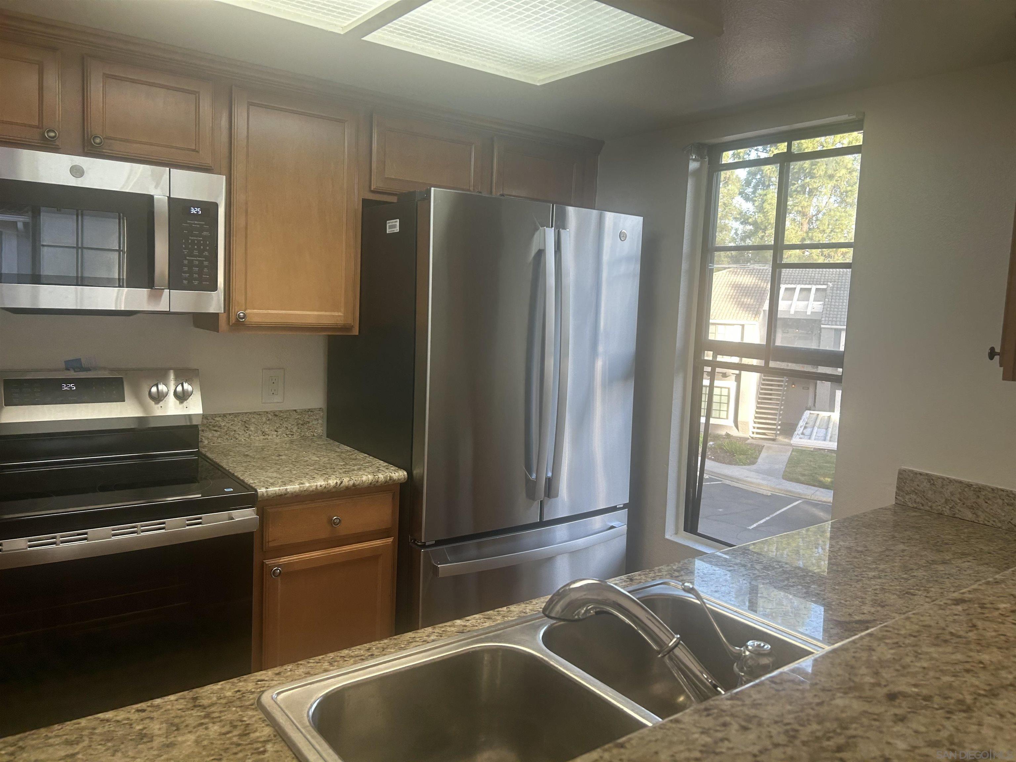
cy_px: 381
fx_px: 763
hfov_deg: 67.3
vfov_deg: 53.1
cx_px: 508
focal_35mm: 26
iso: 80
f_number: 1.5
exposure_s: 1/120
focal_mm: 5.7
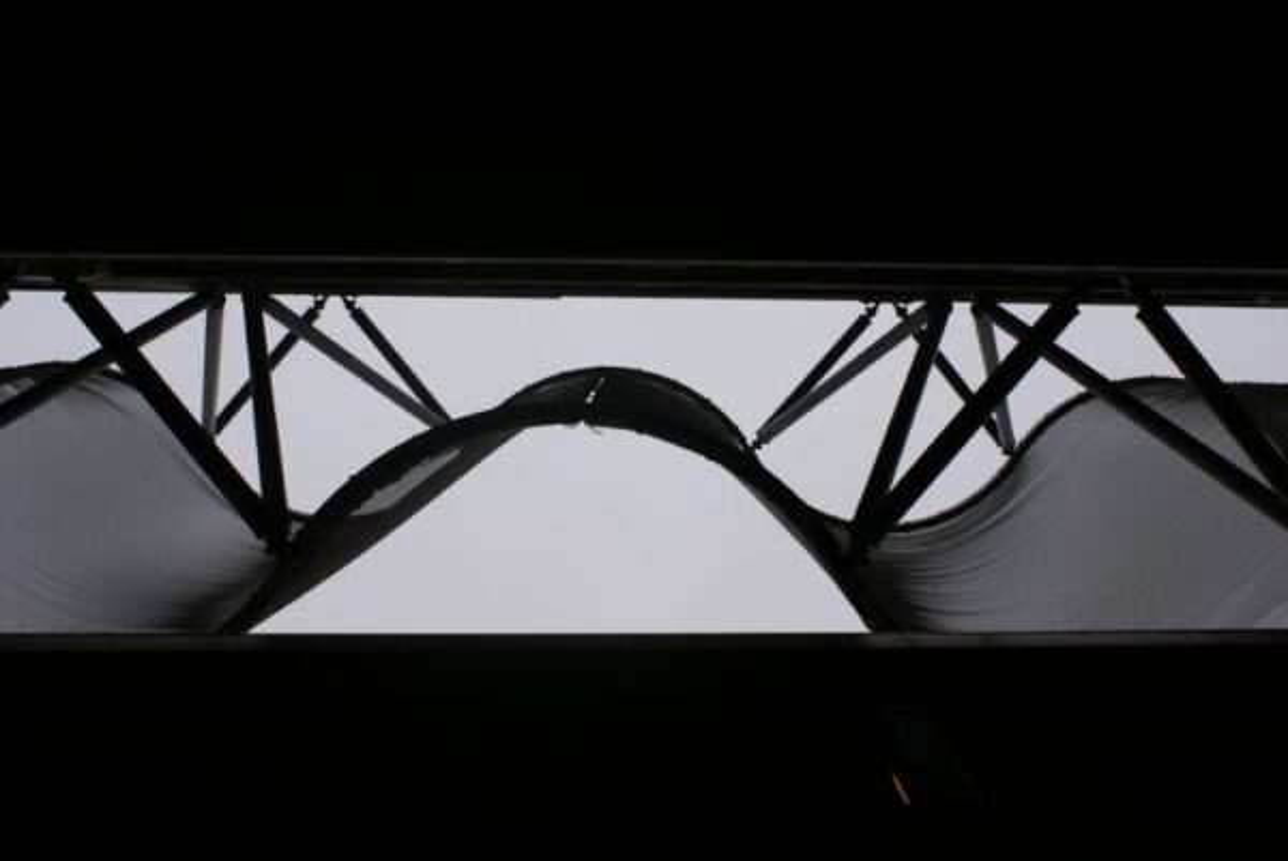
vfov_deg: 29.9
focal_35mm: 45
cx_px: 644
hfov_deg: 43.6
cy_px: 430
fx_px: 1611
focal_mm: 30
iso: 100
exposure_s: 1/125
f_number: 8
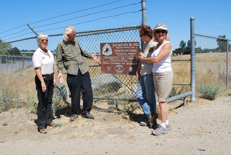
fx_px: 251
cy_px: 78
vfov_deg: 34.3
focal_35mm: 39
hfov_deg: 49.5
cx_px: 116
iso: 100
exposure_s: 1/320
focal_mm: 26
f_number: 9
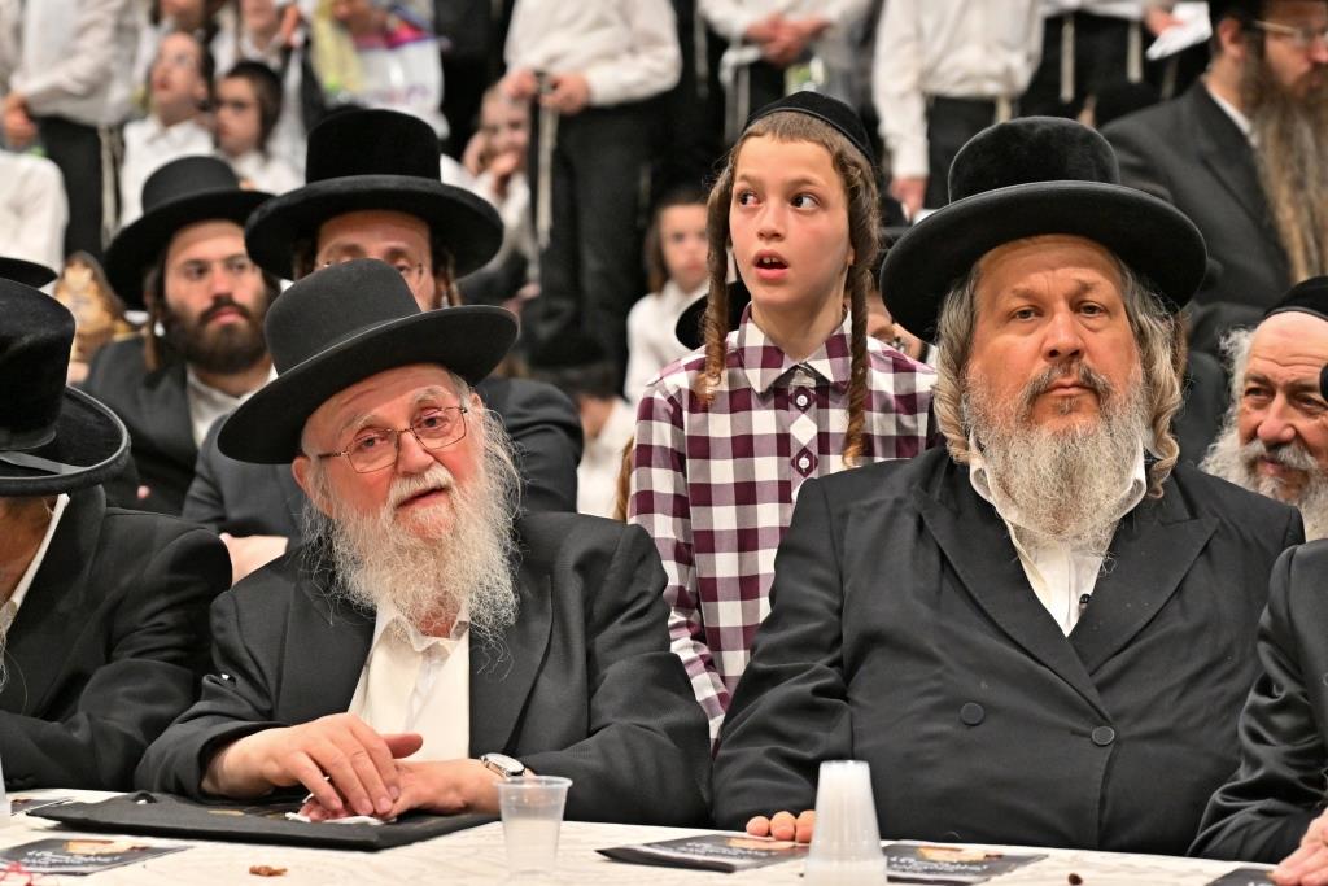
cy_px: 443
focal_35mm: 141
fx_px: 5202
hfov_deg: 14.5
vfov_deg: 9.7
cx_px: 664
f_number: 4
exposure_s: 1/250
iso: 1250
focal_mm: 94
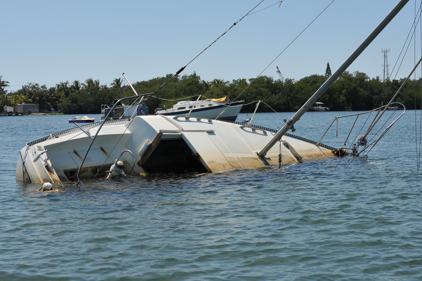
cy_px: 140
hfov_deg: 28.9
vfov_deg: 19.4
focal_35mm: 70
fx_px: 820
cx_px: 211
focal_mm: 70
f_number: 13
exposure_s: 1/400
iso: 200
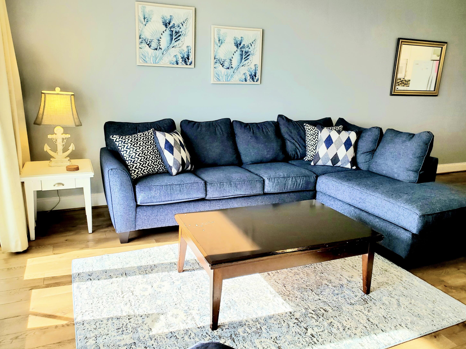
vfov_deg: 51.4
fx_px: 363
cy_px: 175
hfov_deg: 65.3
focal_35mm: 27
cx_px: 228
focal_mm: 4.3
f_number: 2.4
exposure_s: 1/147
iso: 50
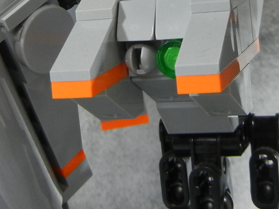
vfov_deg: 14.0
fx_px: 830
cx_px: 133
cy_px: -22
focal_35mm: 103
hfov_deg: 19.1
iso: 400
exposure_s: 1/42
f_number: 3.5
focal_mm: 5.4
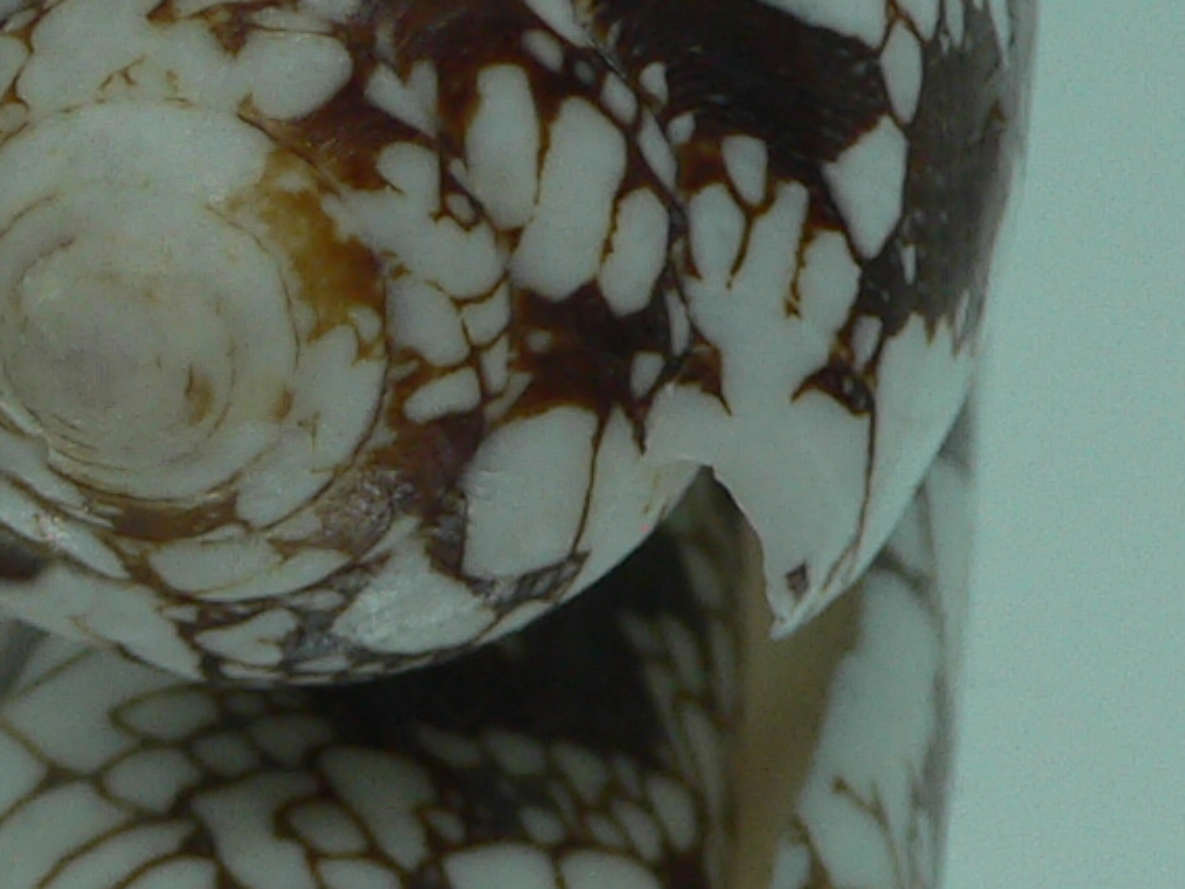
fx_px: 4246
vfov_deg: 11.9
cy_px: 219
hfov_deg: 15.9
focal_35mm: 124
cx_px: 410
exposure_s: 1/80
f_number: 2.8
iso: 80
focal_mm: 4.6
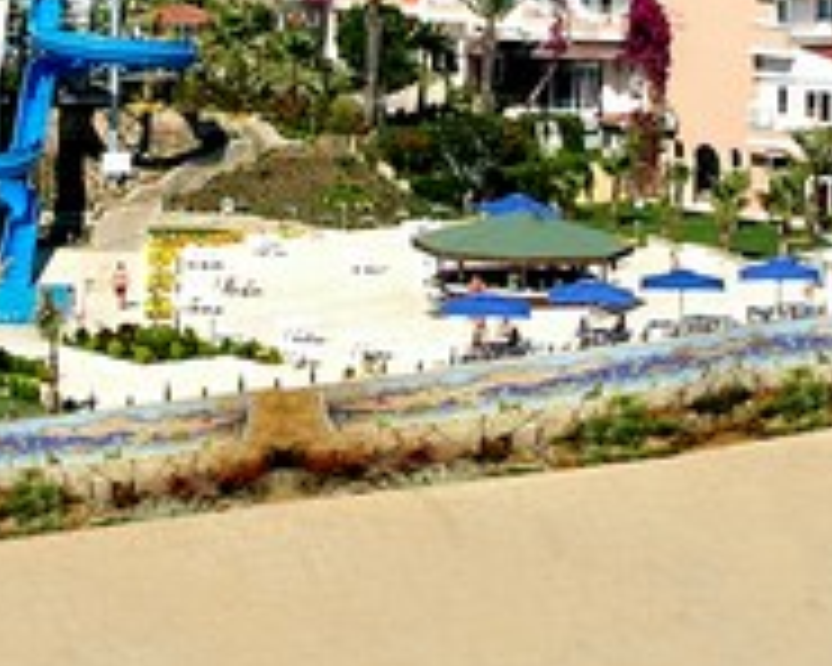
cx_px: 360
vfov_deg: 9.0
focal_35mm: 170
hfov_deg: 11.3
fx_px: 4186
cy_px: -58
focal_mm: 28
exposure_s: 1/500
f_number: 7.1
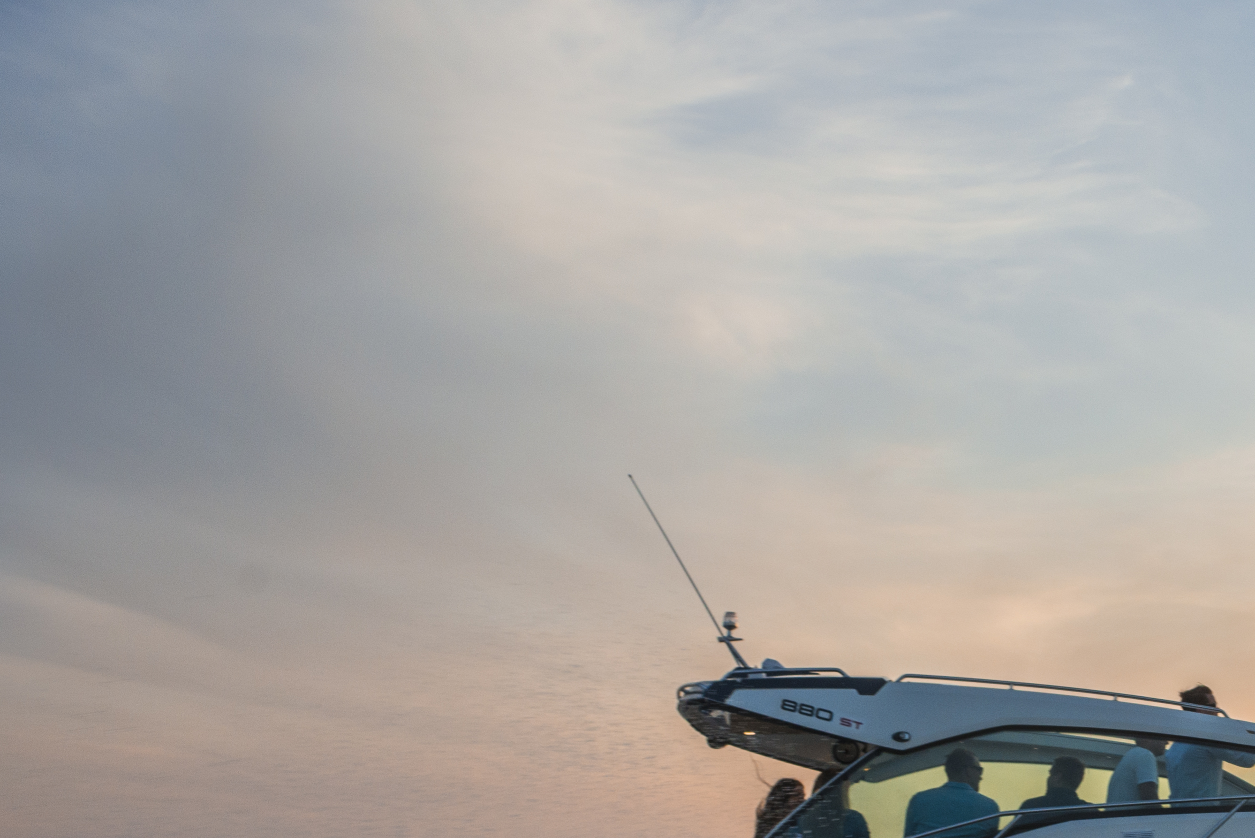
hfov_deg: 29.5
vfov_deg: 23.7
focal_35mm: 55
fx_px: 1918
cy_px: 807
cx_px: 1611
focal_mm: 20
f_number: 8
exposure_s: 1/250
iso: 200
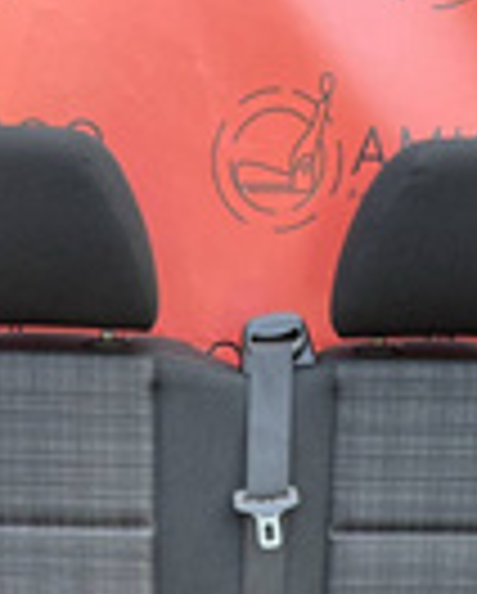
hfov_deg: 22.2
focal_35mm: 69
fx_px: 1215
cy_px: 720
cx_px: 234
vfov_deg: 24.7
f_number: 1.6
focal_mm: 5.1
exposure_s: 1/121
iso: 80
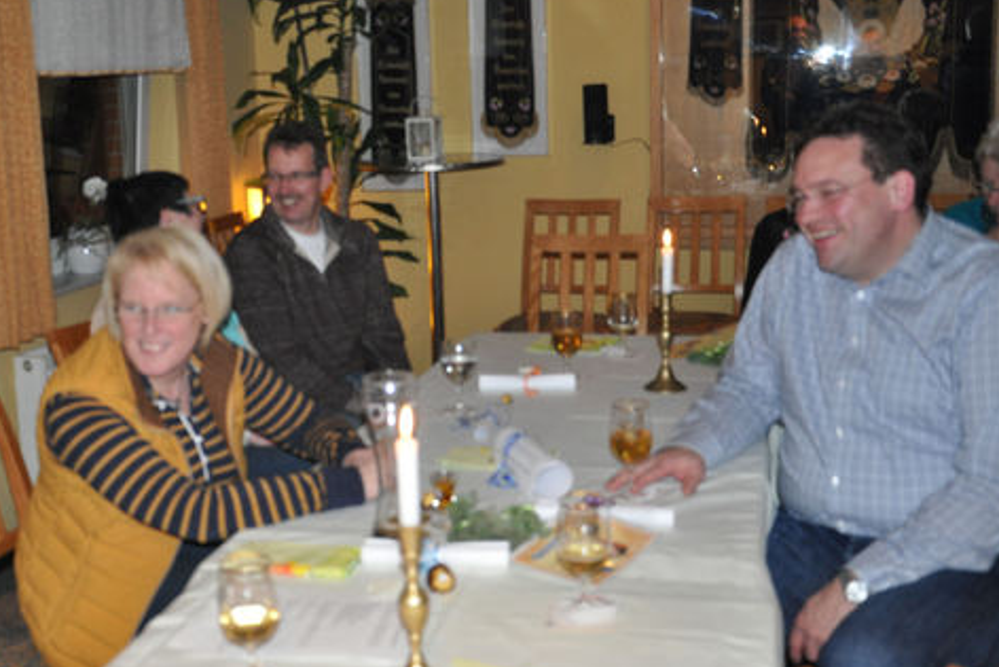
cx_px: 387
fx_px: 1322
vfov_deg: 28.3
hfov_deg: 41.2
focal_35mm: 48
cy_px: 306
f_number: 4
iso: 800
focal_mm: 25
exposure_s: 1/60
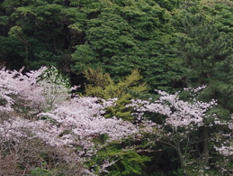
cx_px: 277
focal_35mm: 197
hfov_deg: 9.9
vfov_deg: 7.5
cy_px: 149
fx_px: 1328
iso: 200
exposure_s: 1/320
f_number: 2.8
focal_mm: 35
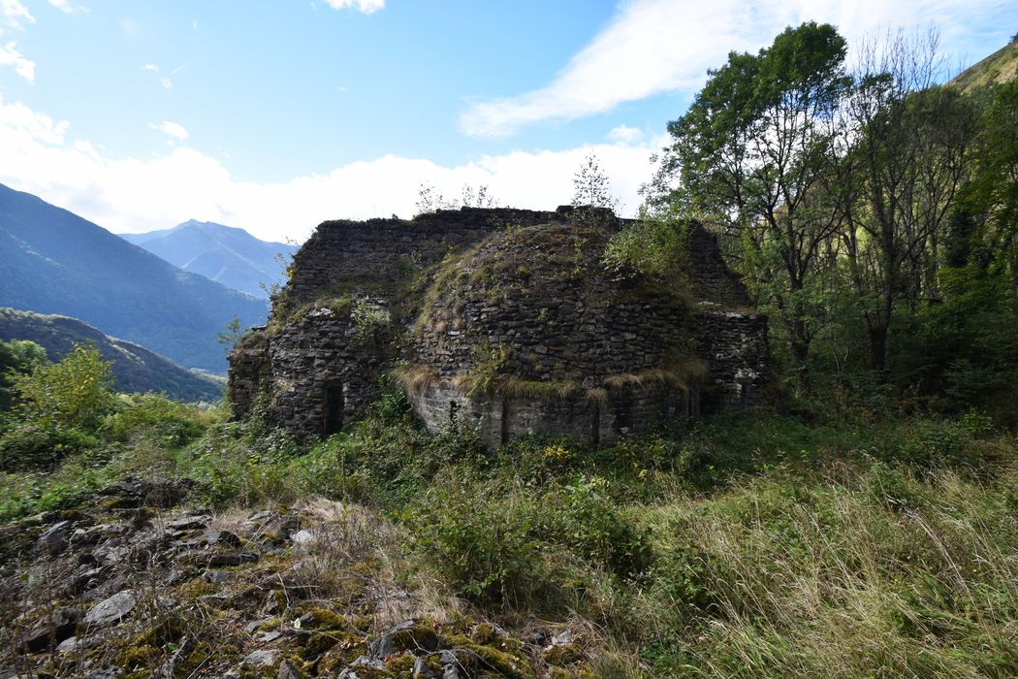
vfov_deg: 77.3
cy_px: 340
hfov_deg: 100.4
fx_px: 424
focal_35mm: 15
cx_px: 509
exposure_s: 1/250
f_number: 8
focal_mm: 10
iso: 280
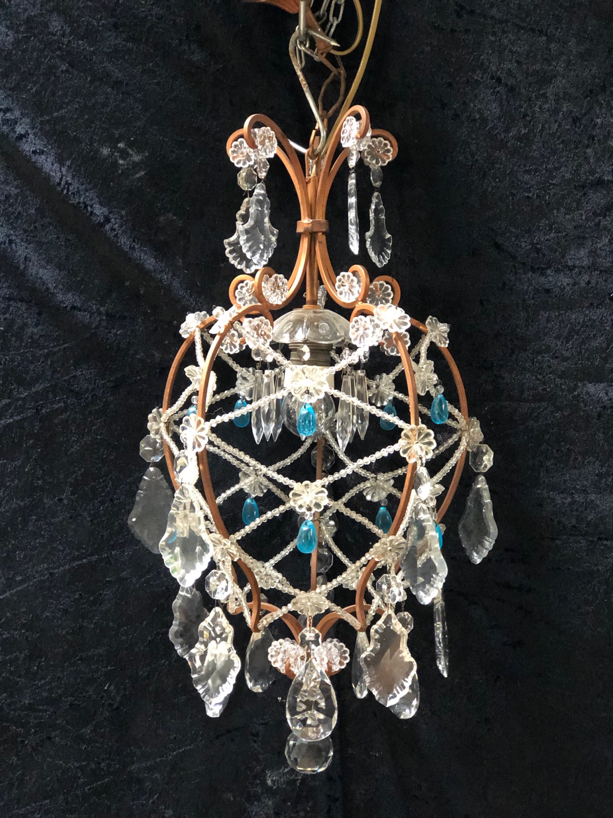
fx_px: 1346
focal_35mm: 57
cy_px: 409
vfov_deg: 33.8
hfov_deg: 25.7
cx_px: 306
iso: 500
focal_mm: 6.6
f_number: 2.8
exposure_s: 1/30
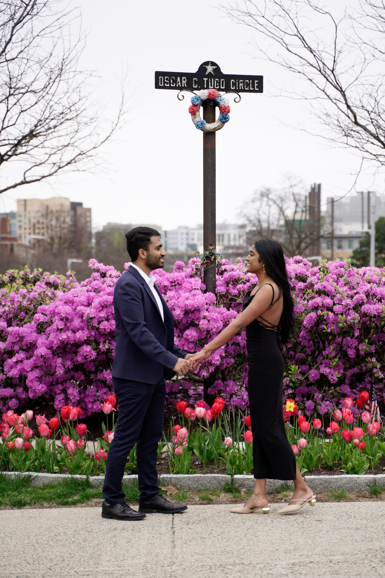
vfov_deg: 27.0
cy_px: 289
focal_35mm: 75
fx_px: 1203
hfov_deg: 18.2
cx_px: 192
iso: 100
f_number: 2.8
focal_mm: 75
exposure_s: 1/800
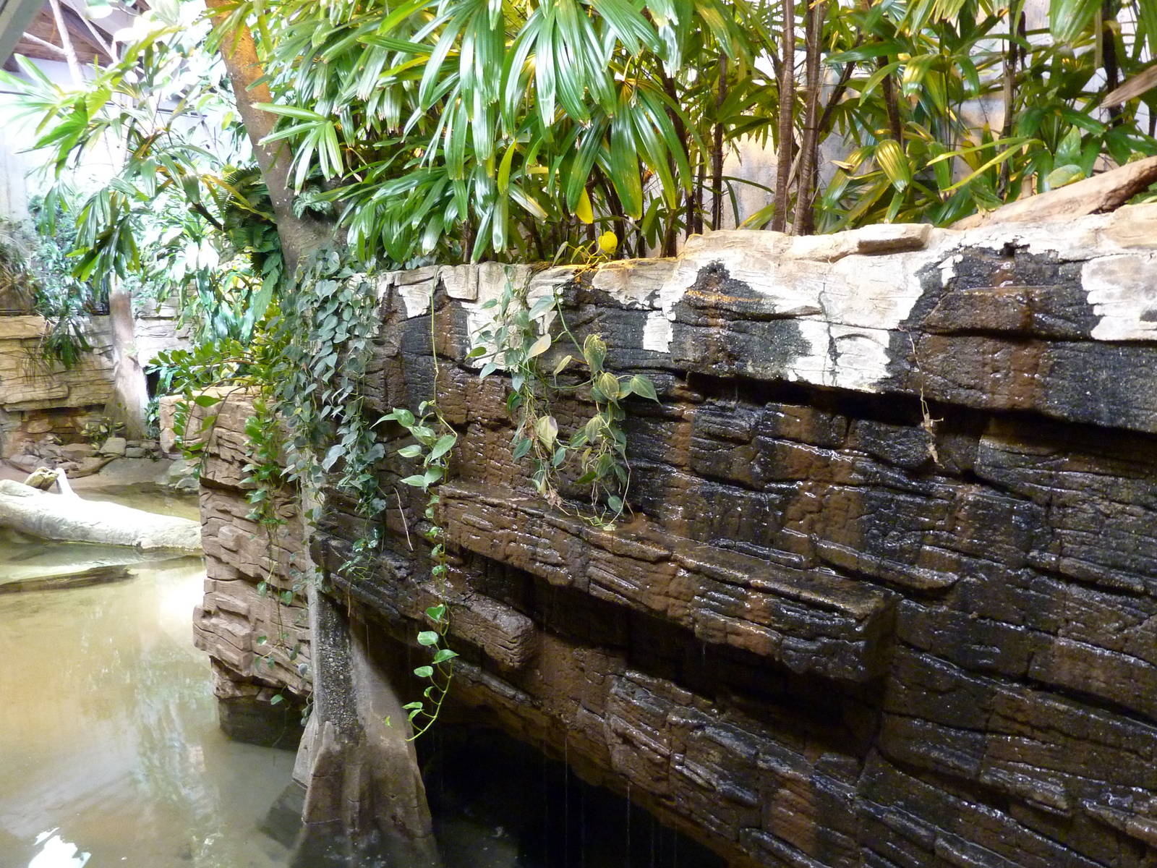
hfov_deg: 69.4
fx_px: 836
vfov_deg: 54.9
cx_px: 578
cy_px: 434
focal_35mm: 25
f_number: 3.3
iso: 400
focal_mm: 4.1
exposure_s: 1/8
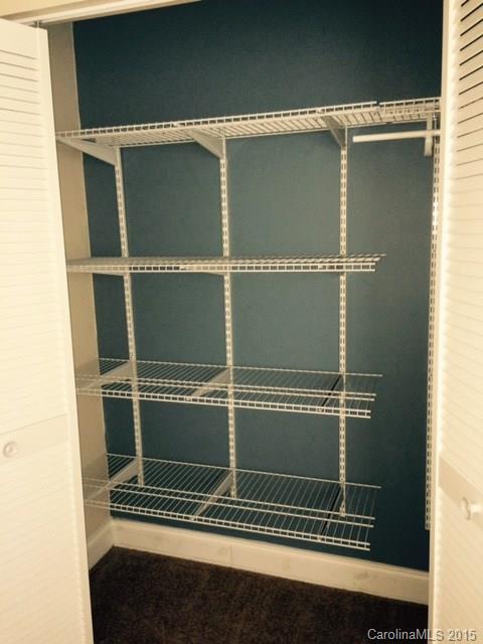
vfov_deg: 61.7
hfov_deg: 48.2
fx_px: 540
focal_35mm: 29
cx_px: 242
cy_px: 322
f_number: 2.2
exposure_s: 1/16
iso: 125
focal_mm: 4.15
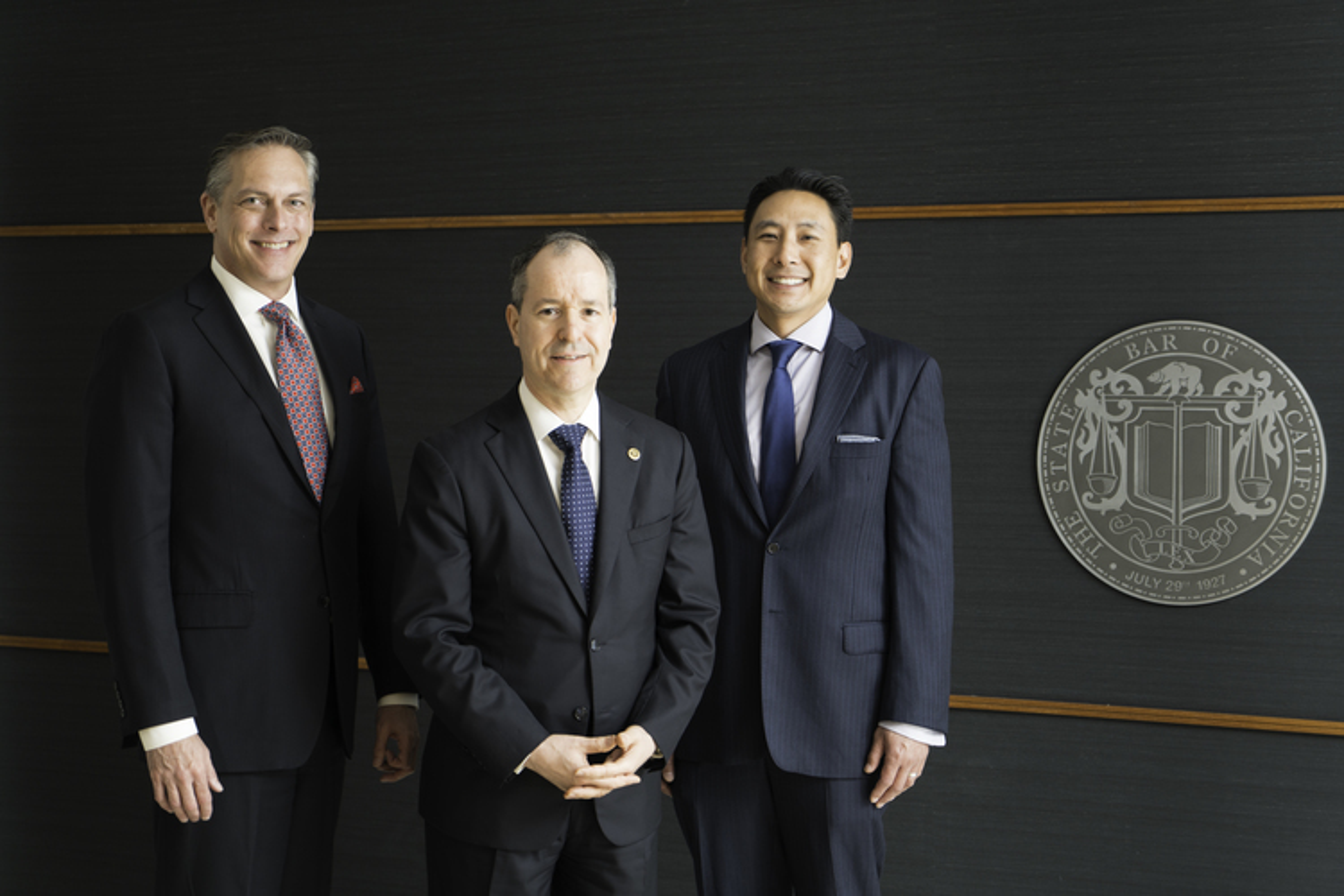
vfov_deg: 21.9
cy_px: 448
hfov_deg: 32.4
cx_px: 672
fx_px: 2314
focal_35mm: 62
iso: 400
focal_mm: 62
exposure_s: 1/100
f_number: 4
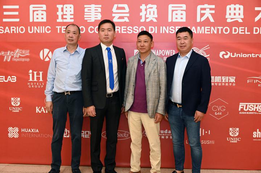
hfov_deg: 40.4
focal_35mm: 49
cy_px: 86
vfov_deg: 27.5
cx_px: 130
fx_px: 355
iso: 6400
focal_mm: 49
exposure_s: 1/100
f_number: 5.6
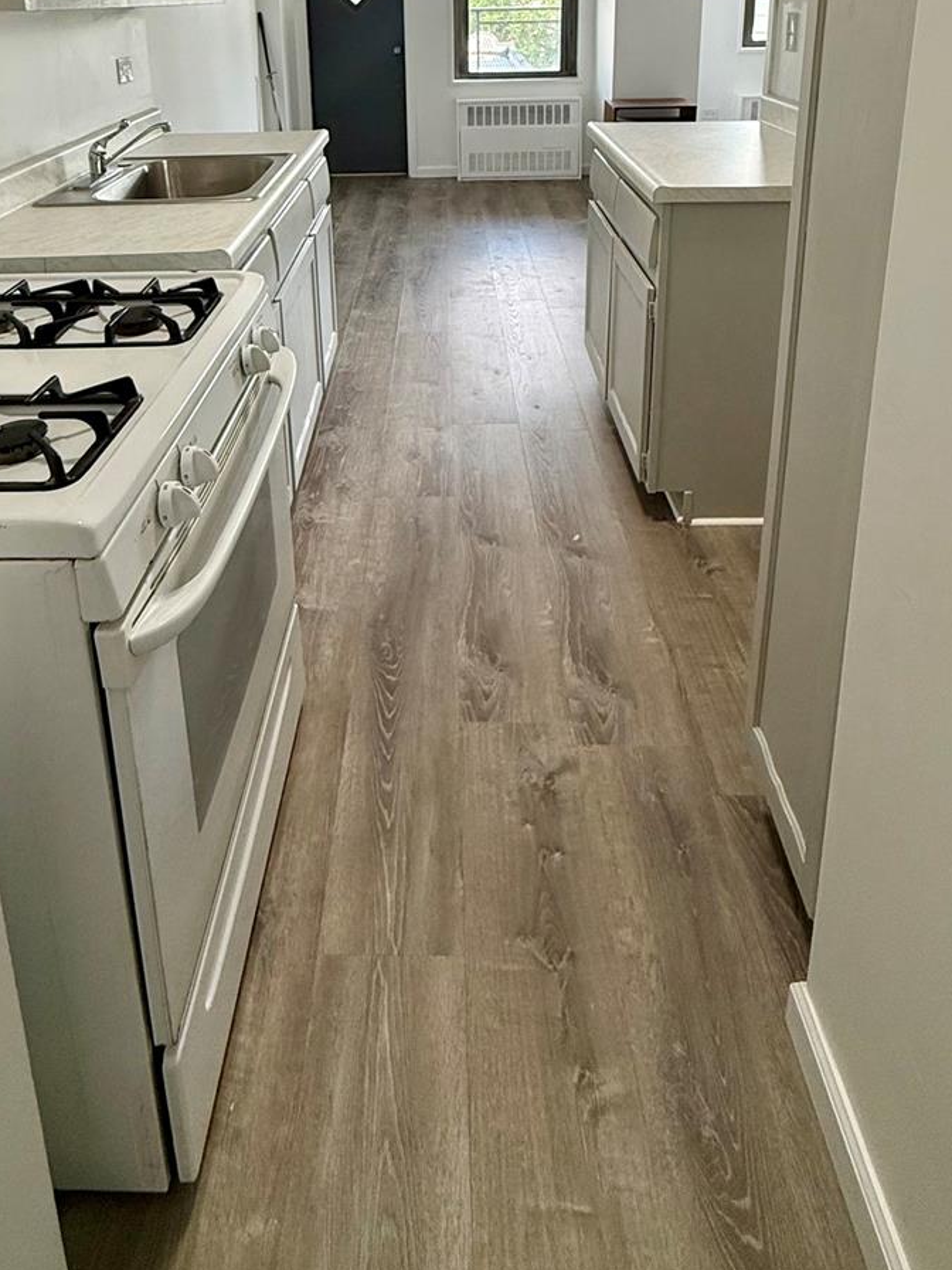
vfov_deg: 63.7
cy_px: 211
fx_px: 880
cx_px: 418
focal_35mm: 24
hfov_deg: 56.7
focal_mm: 2.22
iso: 160
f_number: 2.2
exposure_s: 1/120
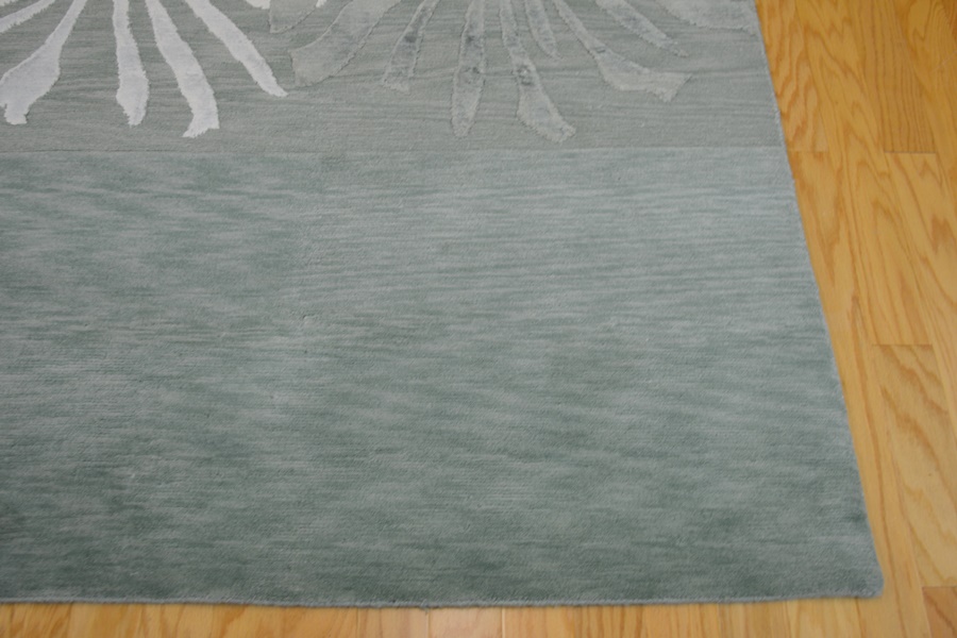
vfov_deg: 36.9
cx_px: 478
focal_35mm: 36
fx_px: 957
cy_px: 319
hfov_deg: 53.1
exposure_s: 1/80
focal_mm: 24
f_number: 4
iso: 400
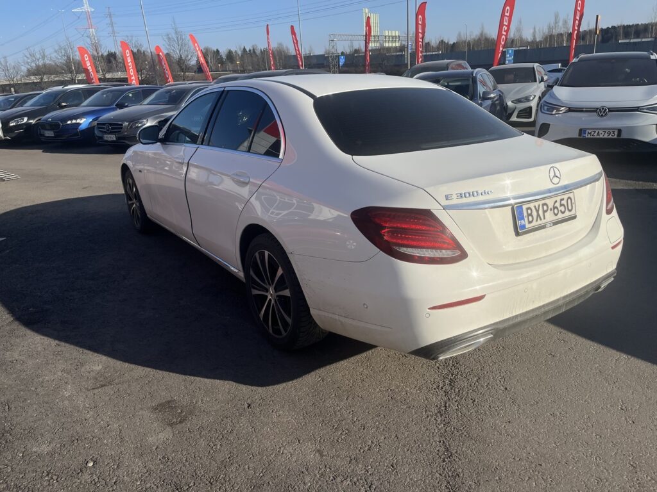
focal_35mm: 26
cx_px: 328
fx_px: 493
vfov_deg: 53.1
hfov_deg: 67.3
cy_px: 246
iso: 50
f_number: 1.6
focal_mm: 5.1
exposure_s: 1/7874
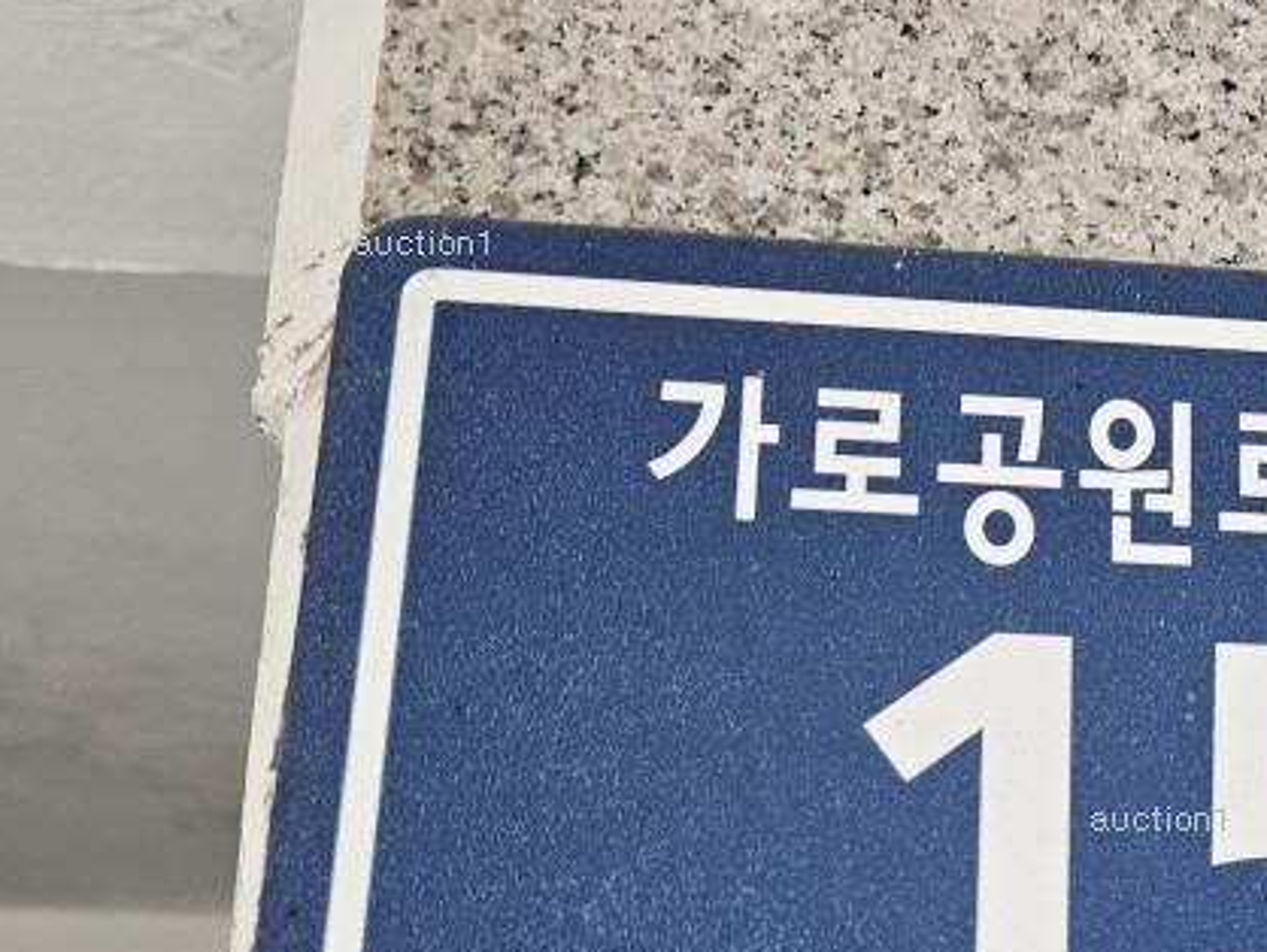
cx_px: 1158
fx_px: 1611
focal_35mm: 44
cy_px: 840
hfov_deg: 39.6
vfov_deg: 31.5
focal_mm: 6.3
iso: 320
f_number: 1.7
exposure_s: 1/359
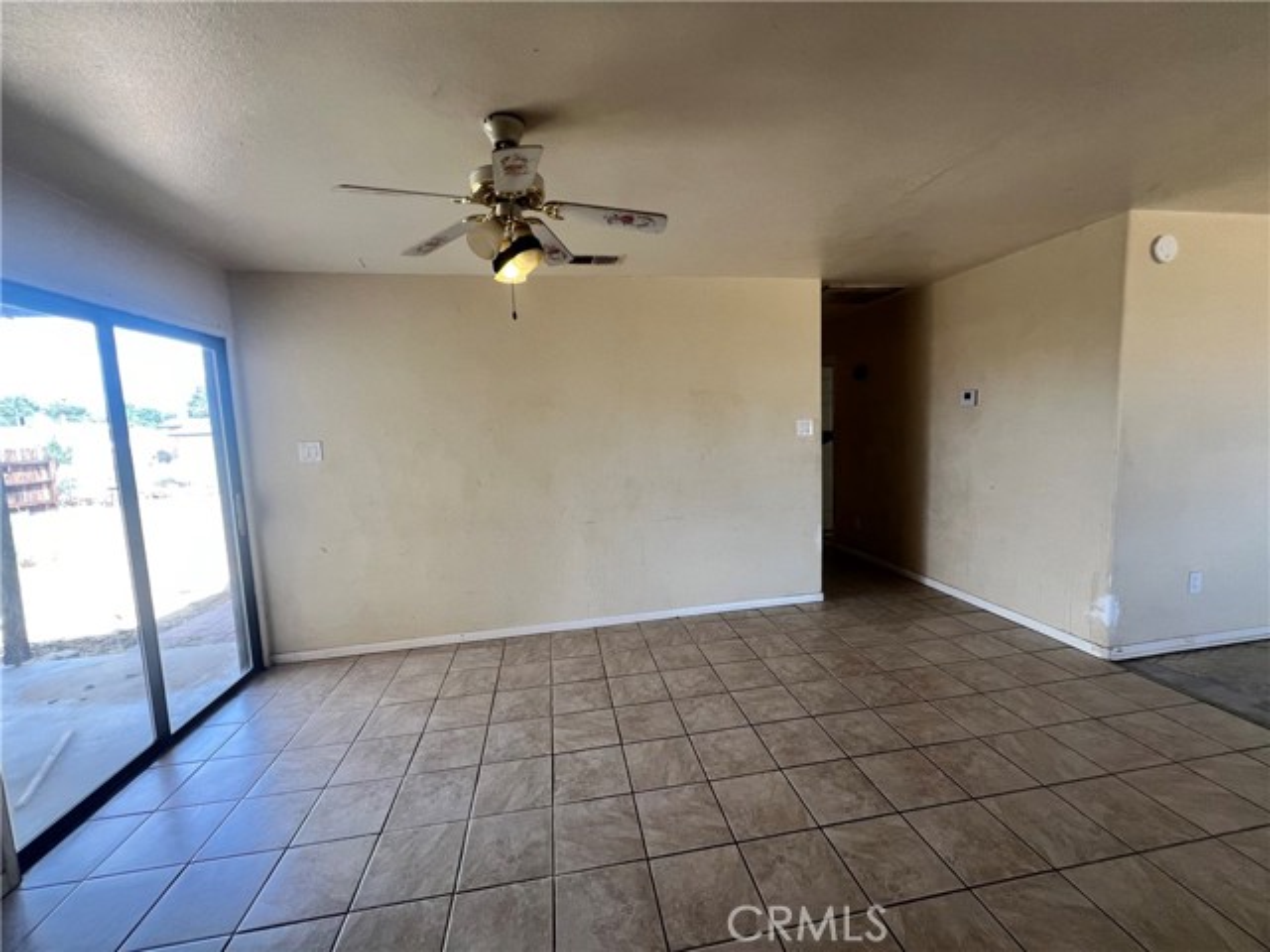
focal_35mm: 13
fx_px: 477
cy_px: 476
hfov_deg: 106.2
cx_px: 635
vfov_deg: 89.9
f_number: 1.8
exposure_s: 1/99
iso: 64
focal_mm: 1.57
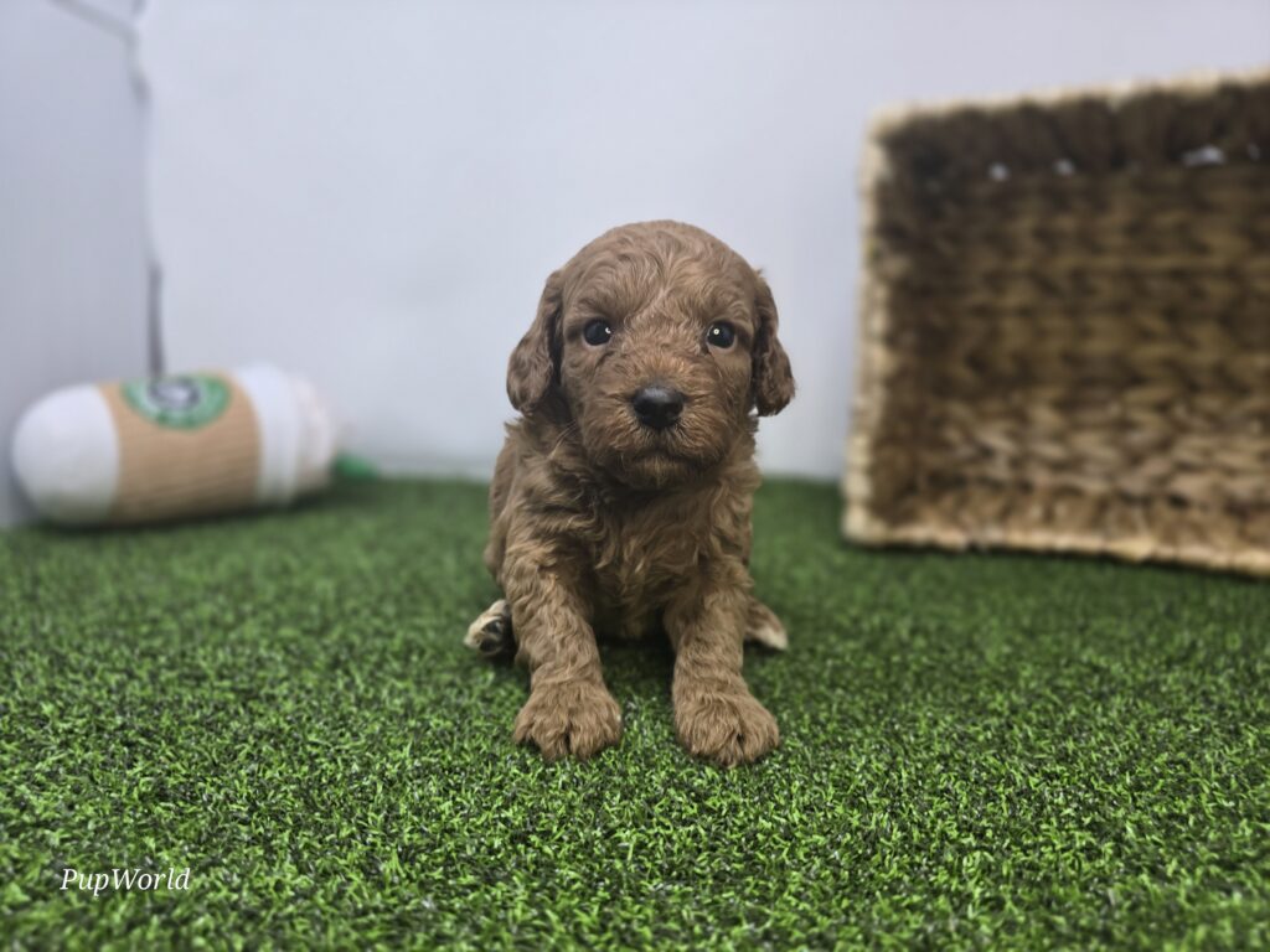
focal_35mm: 23
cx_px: 635
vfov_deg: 58.9
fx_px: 844
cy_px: 476
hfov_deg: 73.9
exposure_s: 1/120
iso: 64
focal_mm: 6.3
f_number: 1.7
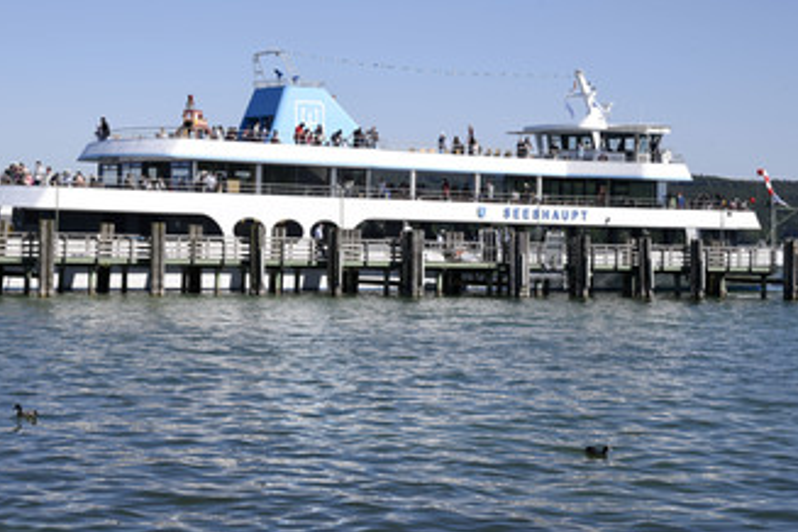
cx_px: 304
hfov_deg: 25.3
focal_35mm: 80
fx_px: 1773
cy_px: 188
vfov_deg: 17.0
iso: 125
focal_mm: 58
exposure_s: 1/160
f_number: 11
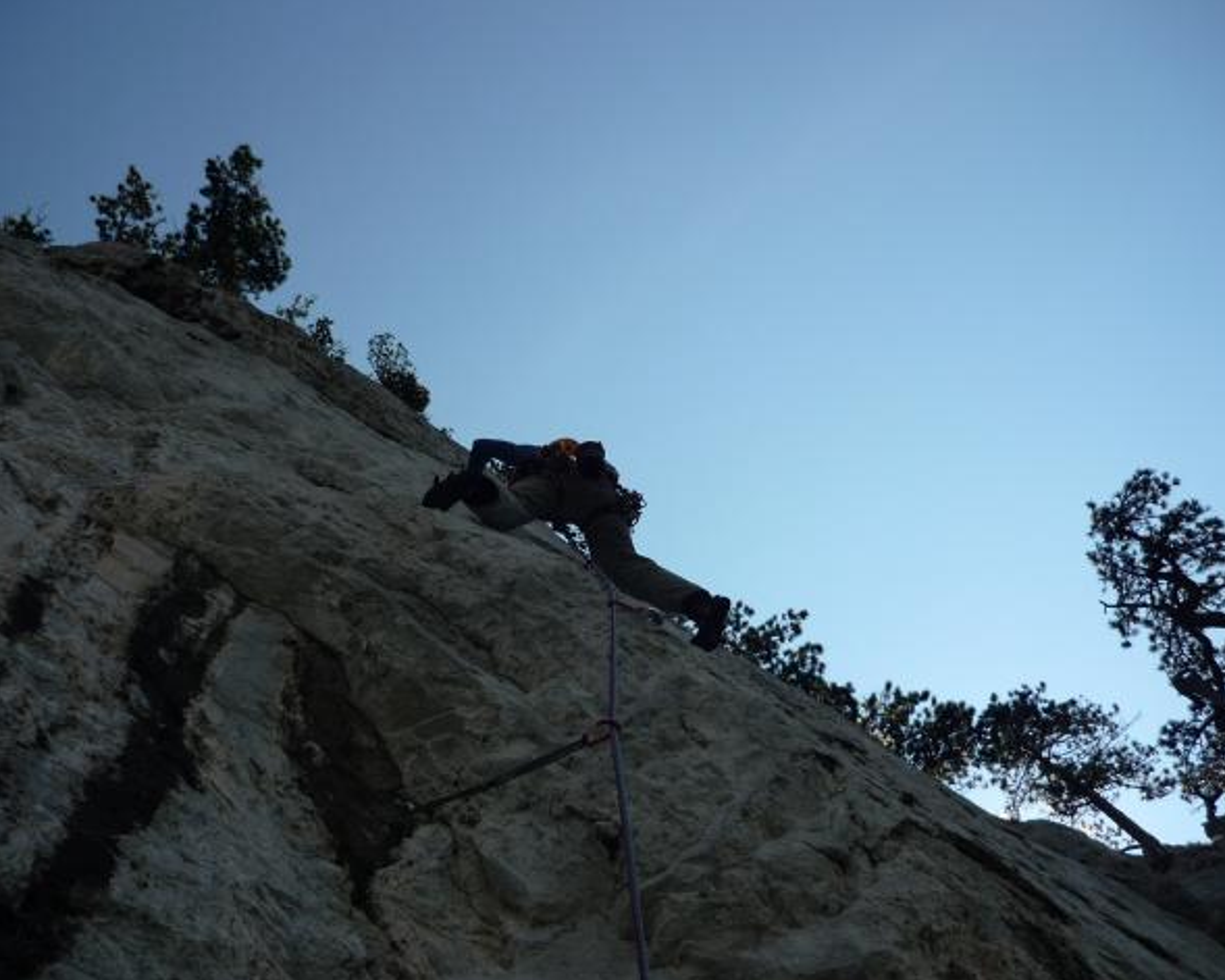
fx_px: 1269
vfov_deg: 42.2
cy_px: 491
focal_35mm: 35
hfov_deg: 51.5
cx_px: 582
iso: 100
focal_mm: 5.5
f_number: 8
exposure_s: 1/320
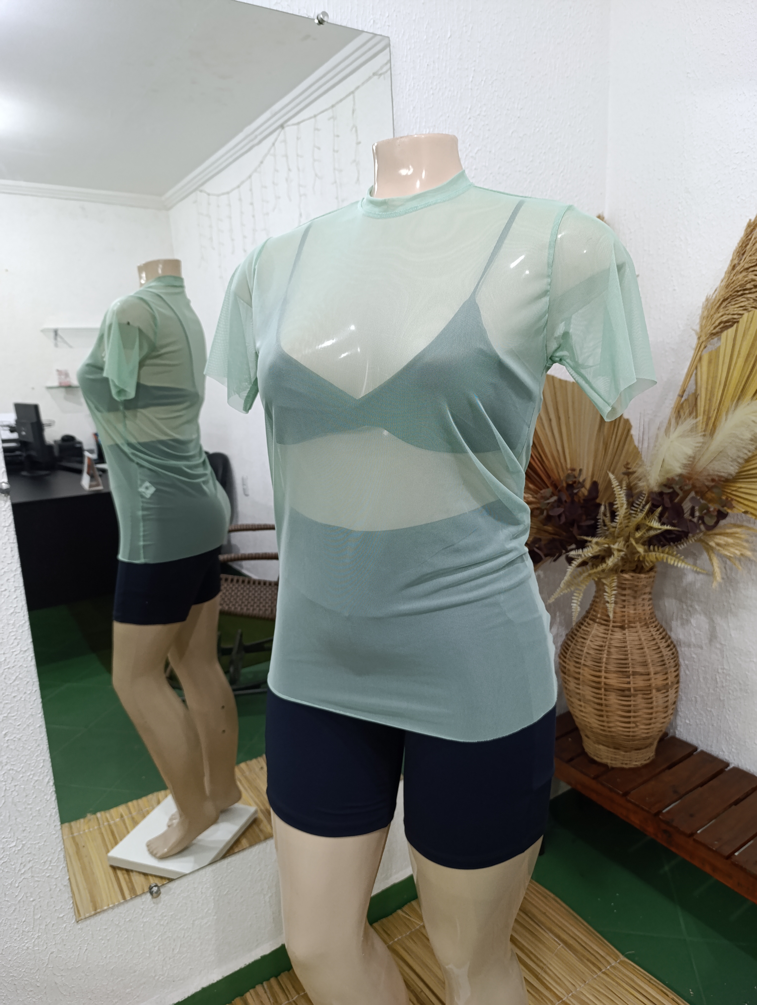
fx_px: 669
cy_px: 502
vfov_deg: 73.8
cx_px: 378
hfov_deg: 59.0
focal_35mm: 23
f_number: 1.6
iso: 1250
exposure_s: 1/40
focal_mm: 6.14
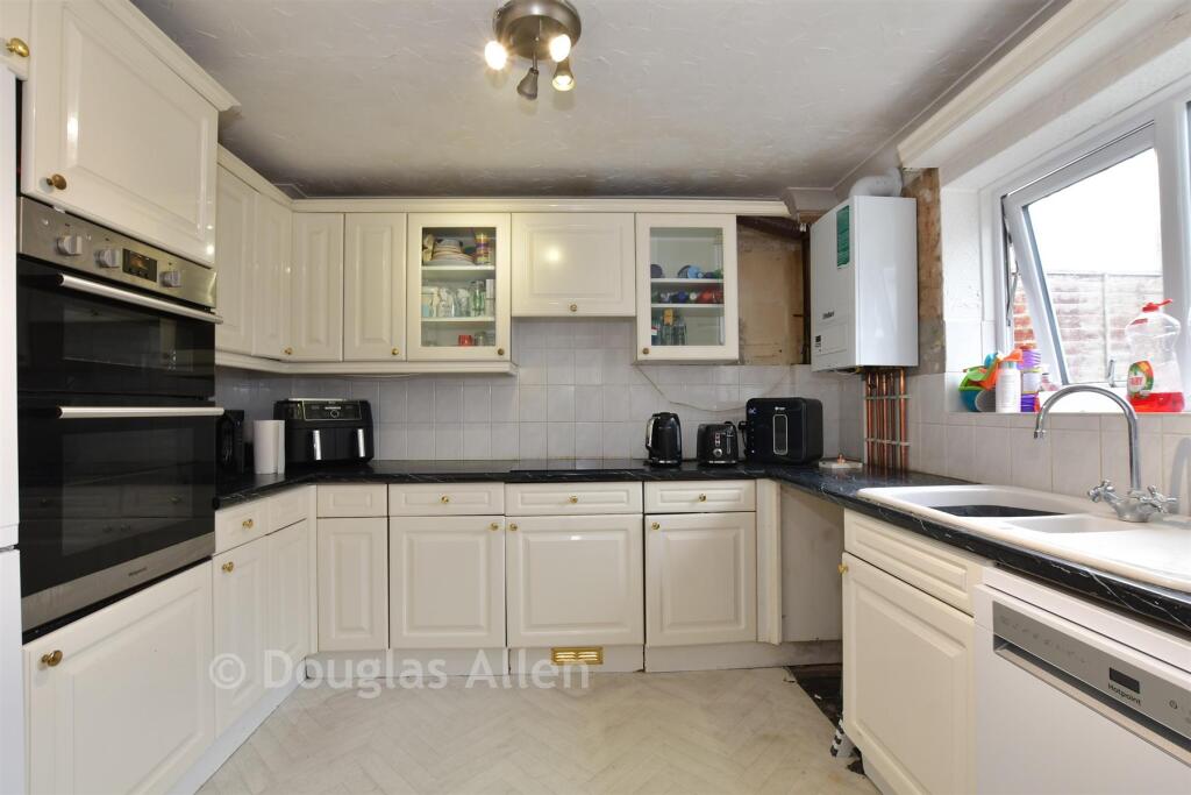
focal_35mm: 15
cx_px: 596
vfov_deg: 77.3
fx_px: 496
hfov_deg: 100.4
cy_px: 398
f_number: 8
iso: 200
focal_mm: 10
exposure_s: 1/6
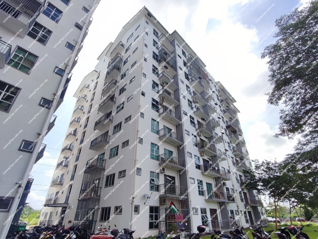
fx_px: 147
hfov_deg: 94.5
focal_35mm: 16
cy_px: 120
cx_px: 159
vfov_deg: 78.1
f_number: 2.2
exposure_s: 1/1464
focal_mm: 1.65
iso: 50
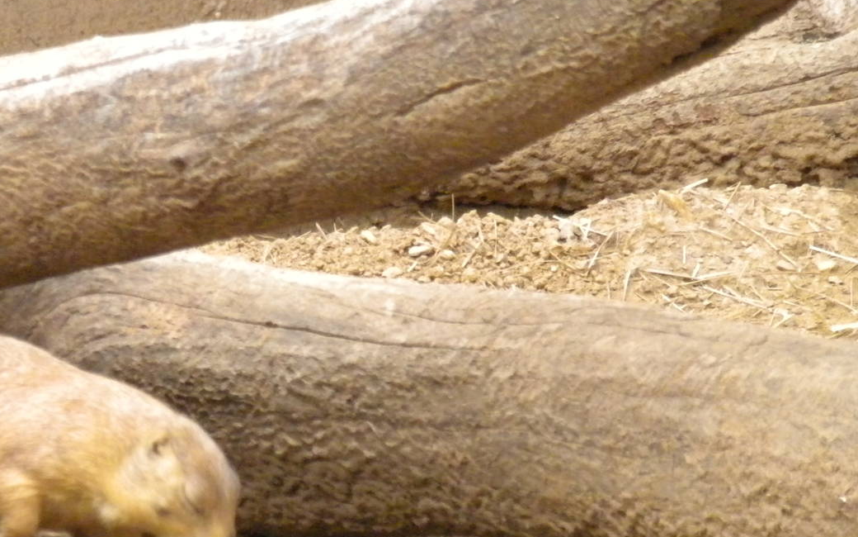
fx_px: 9915
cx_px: 251
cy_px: 424
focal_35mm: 424
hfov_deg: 5.0
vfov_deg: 3.1
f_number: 5.3
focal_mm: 46.2
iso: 800
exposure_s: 1/262
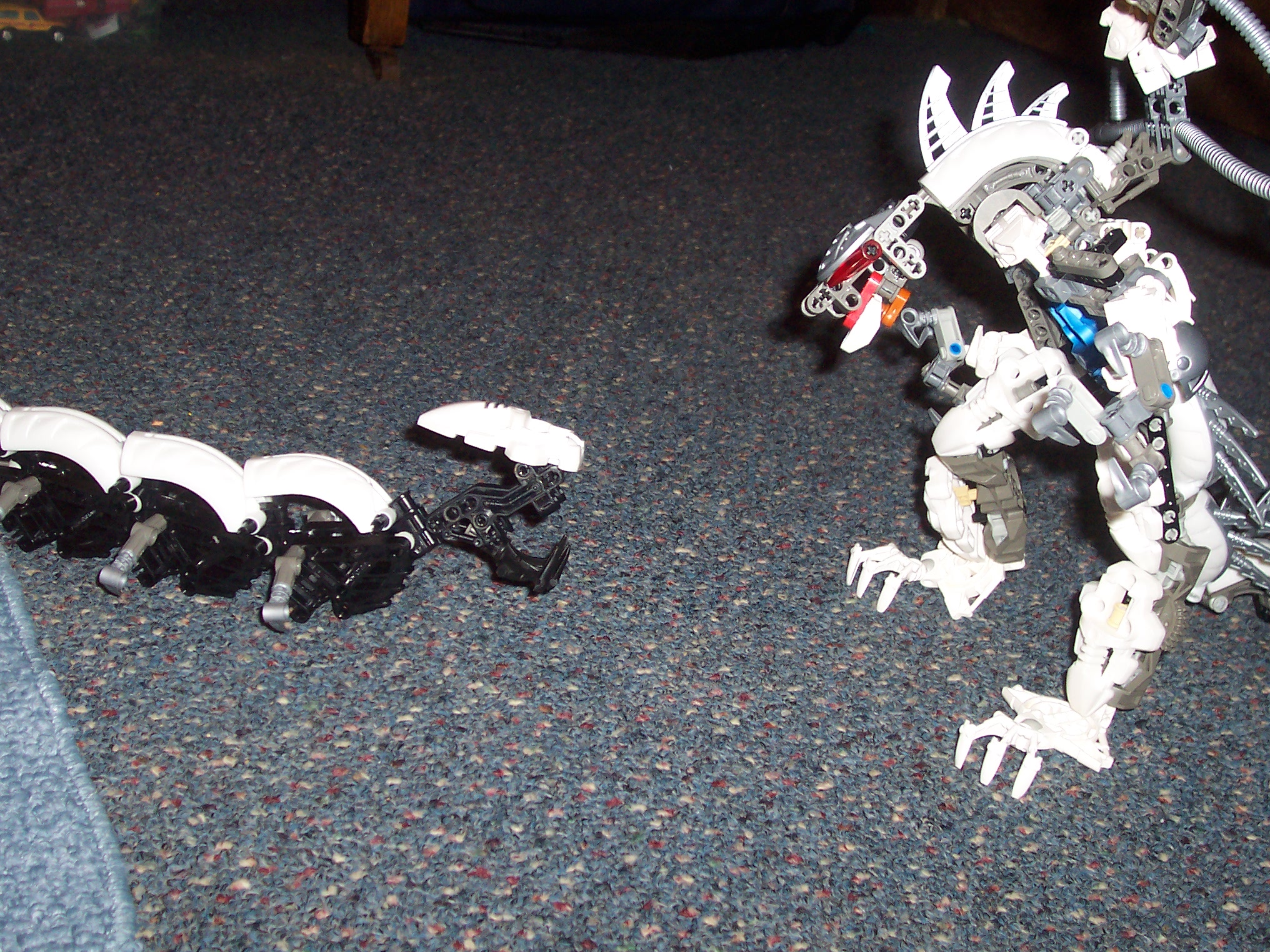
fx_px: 1688
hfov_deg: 41.2
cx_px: 635
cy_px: 476
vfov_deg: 31.5
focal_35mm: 46
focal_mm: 7
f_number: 3
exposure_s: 1/60
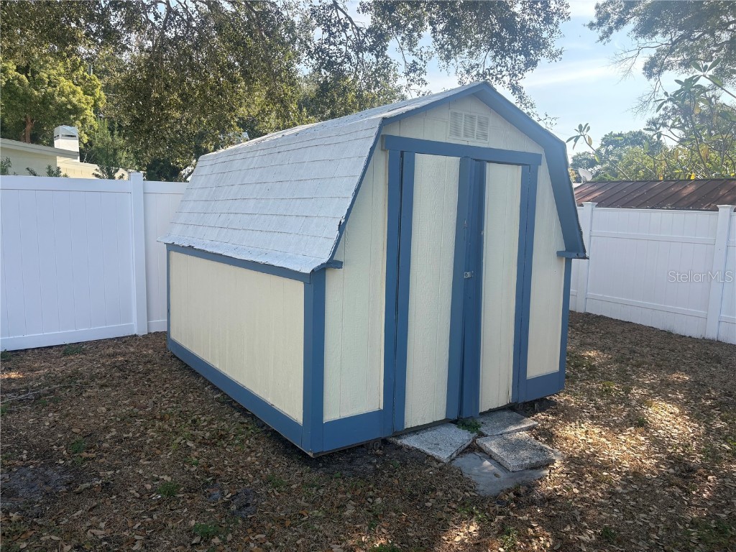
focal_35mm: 26
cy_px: 276
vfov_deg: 53.1
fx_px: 553
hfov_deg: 67.3
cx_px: 368
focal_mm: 5.96
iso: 50
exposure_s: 1/1001
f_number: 1.6
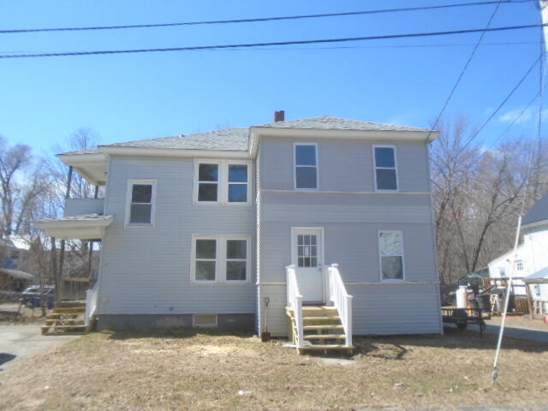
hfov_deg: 67.3
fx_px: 412
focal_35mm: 26
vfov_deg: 53.1
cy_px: 206
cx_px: 274
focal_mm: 4.6
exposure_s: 1/640
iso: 100
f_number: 3.2
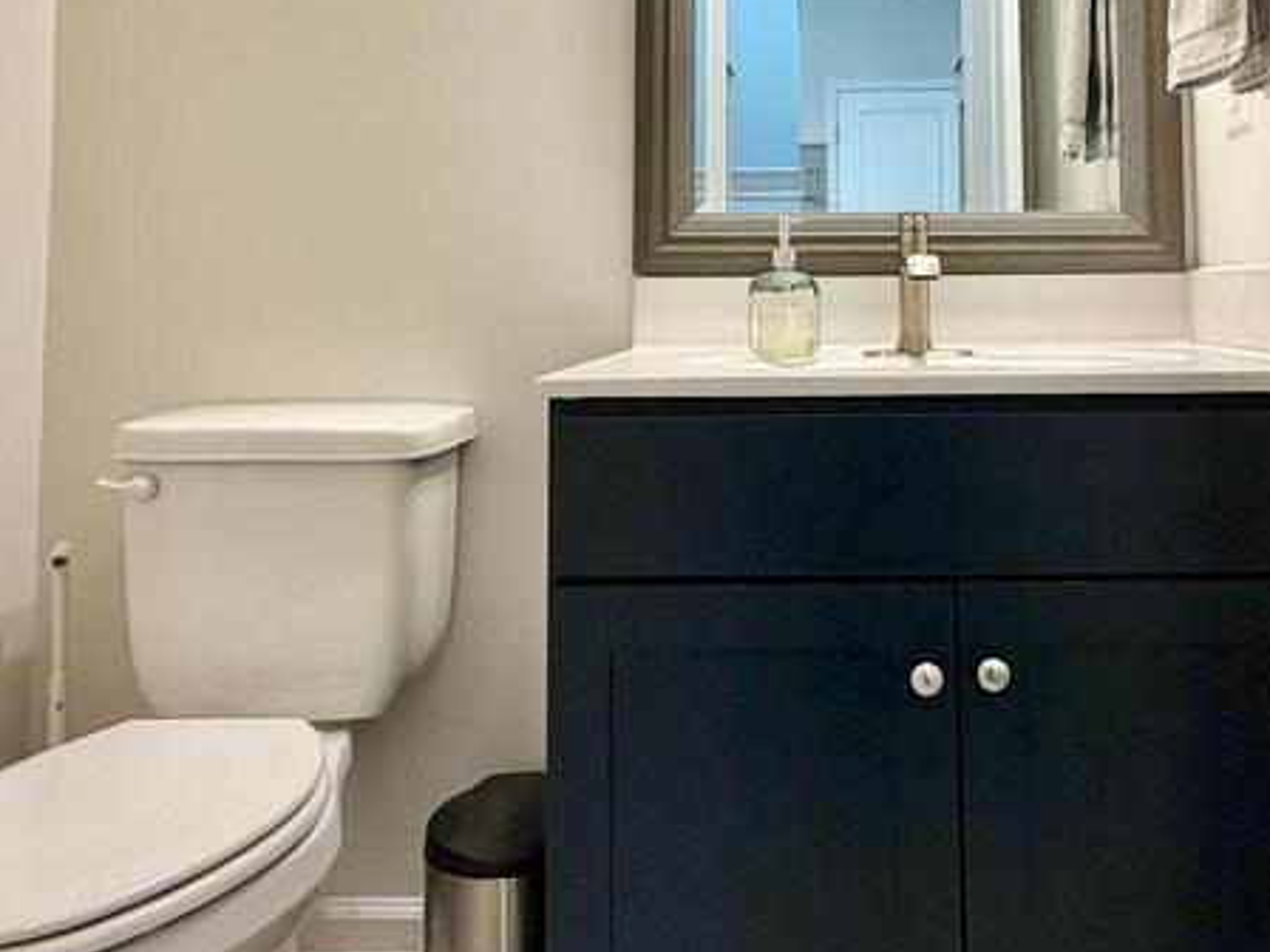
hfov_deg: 56.0
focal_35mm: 32
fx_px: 1174
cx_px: 814
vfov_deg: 42.5
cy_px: 212
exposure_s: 1/60
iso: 160
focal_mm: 2.22
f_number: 2.2
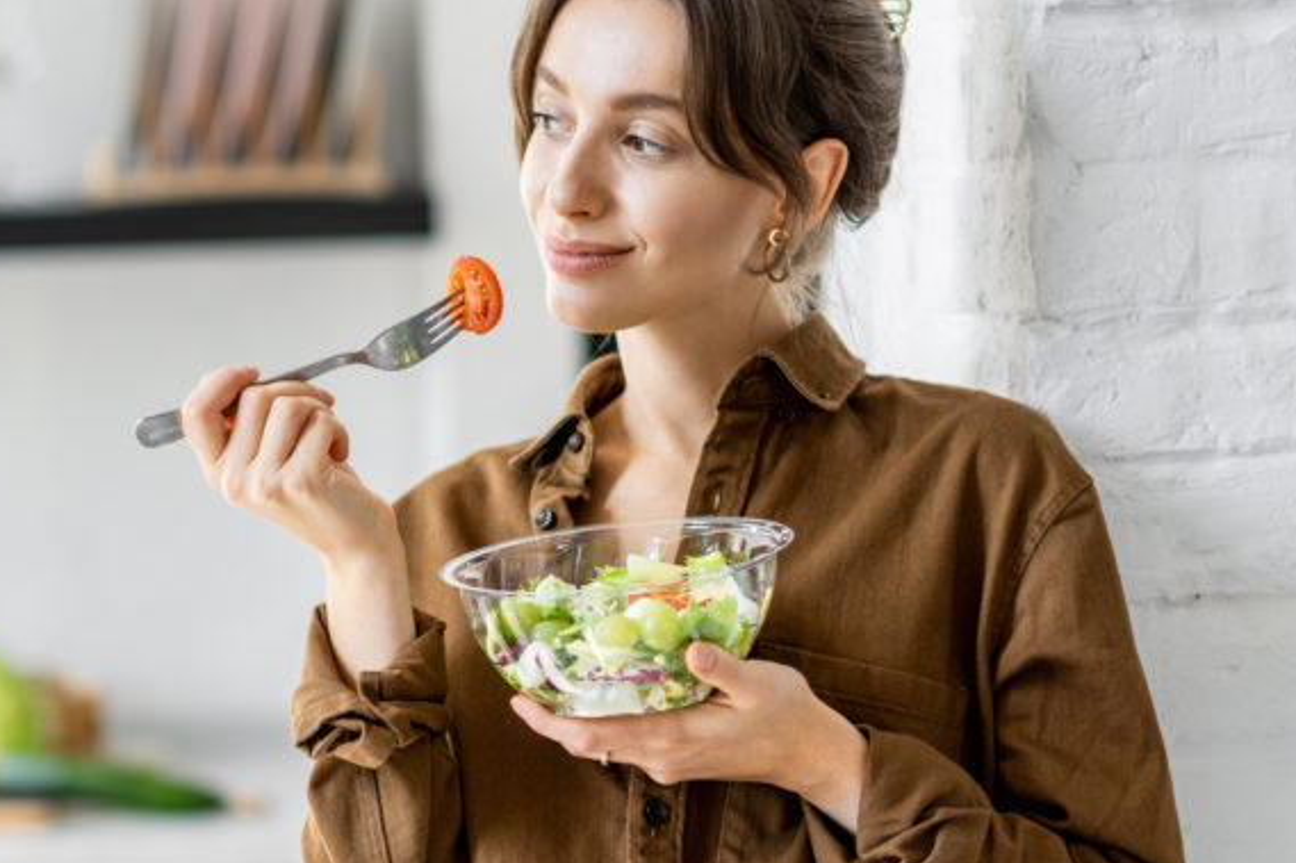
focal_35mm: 168
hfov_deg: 12.2
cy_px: 706
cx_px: 415
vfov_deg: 8.2
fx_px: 6046
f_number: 2.2
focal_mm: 85
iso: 125
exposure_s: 1/200
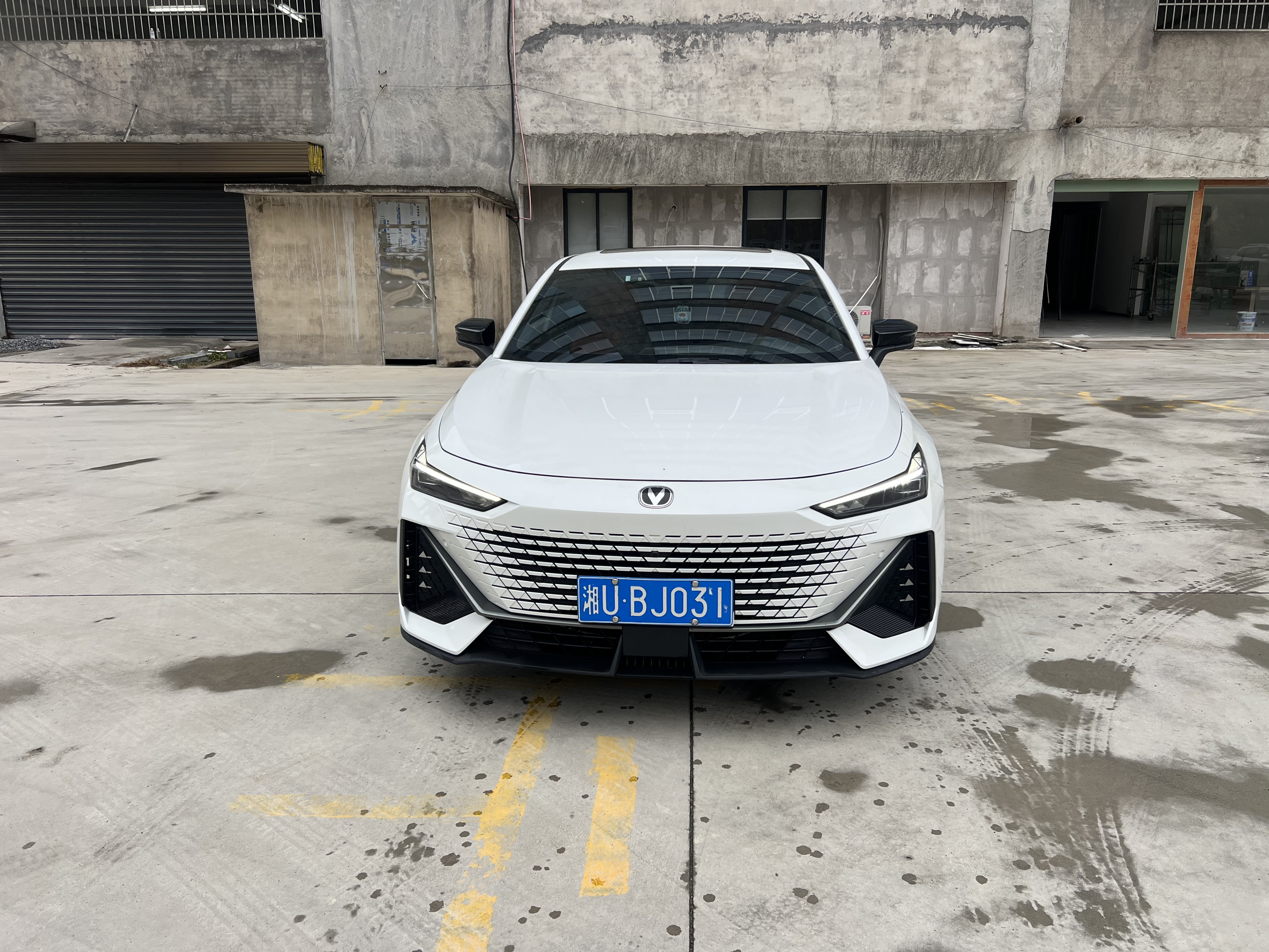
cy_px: 476
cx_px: 634
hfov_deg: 67.3
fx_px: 953
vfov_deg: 53.1
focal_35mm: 26
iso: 50
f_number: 1.5
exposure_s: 1/723
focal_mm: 5.7
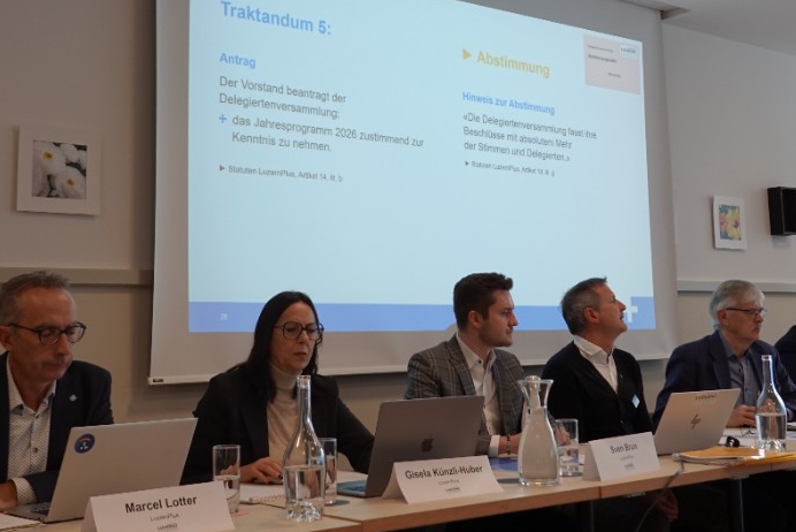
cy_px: 169
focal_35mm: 52
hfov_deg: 38.2
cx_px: 416
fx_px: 1150
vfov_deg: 25.8
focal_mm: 11.06
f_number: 3.2
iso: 125
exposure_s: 1/30
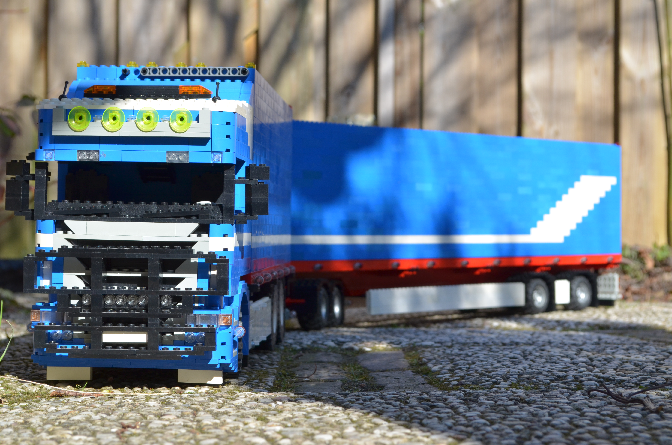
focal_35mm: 82
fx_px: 1537
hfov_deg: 24.7
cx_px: 336
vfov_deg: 16.5
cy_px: 222
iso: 400
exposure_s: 1/400
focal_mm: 55
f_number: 10
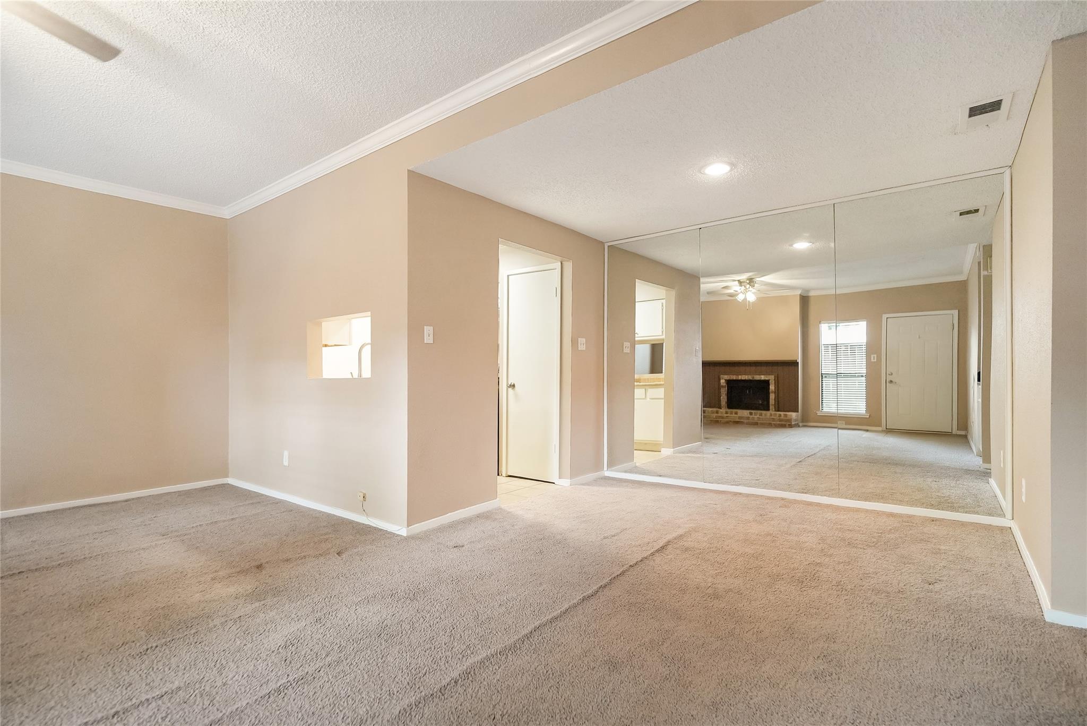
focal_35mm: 16
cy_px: 363
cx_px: 544
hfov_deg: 96.7
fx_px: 483
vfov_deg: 73.8
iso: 1250
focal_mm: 16
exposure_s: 1/160
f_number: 2.8
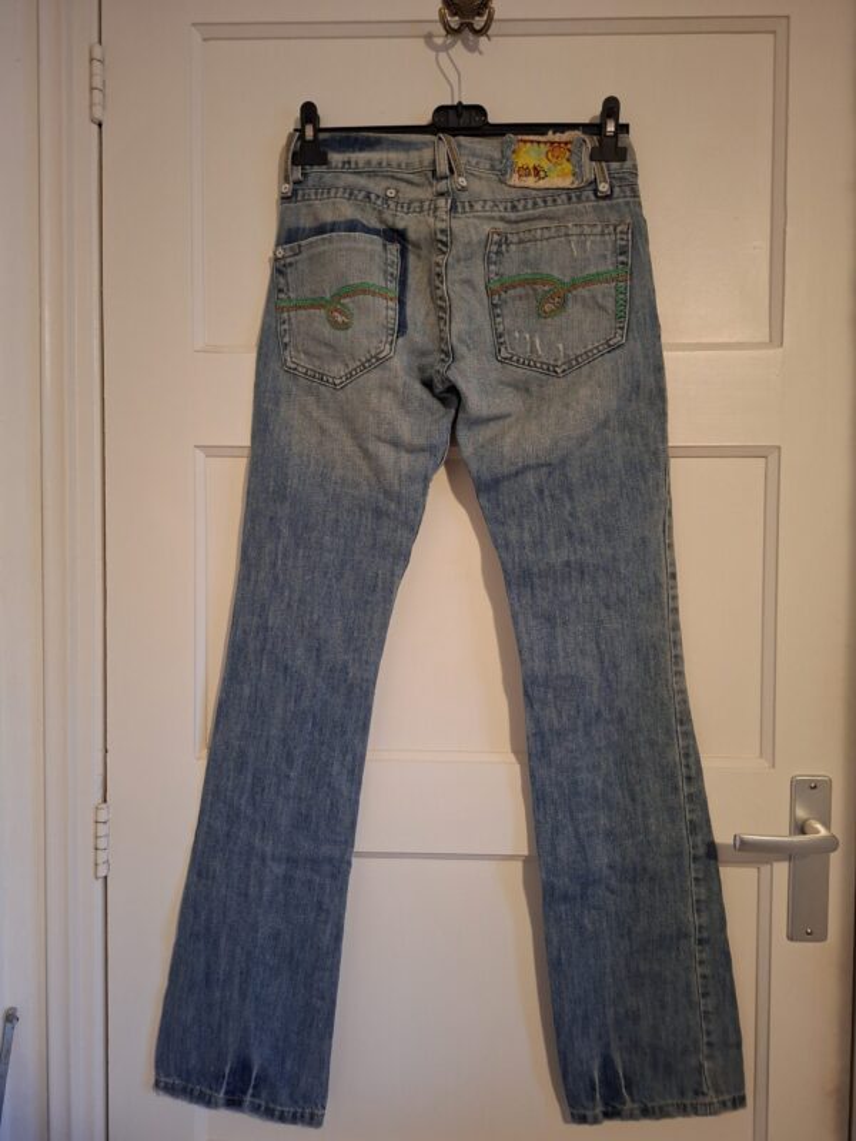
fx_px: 758
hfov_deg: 58.9
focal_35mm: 23
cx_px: 428
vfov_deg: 73.9
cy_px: 570
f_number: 1.8
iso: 1000
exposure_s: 1/20
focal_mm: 5.54
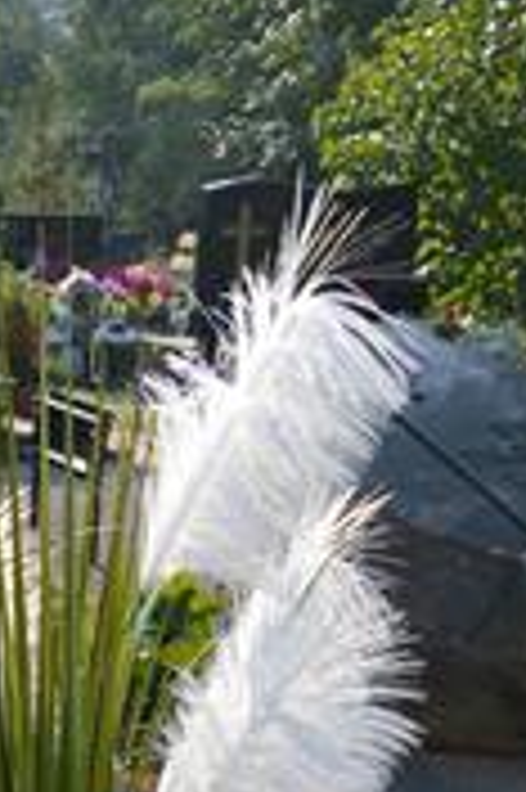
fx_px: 2635
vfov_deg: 16.2
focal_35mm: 120
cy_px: 1022
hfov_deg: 10.7
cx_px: -396
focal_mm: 22
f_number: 5.6
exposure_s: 1/125
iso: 100
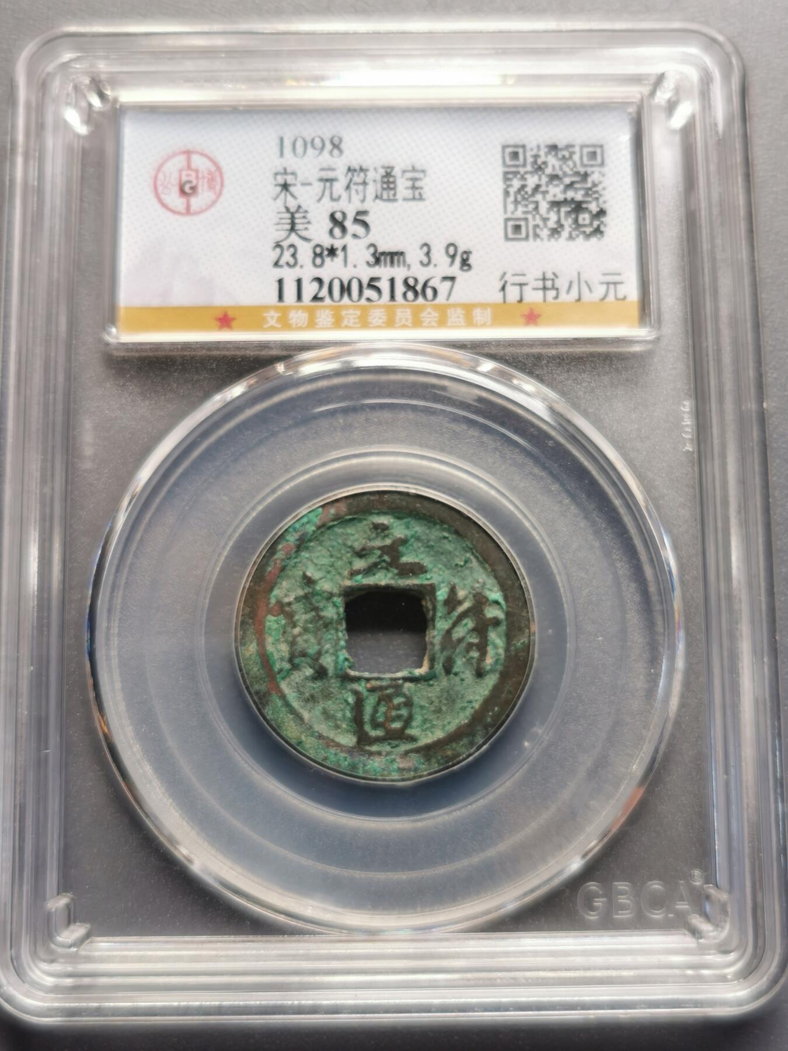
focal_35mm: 49
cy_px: 526
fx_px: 1487
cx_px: 394
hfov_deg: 29.7
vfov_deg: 38.9
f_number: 1.6
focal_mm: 5.56
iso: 50
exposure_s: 1/200
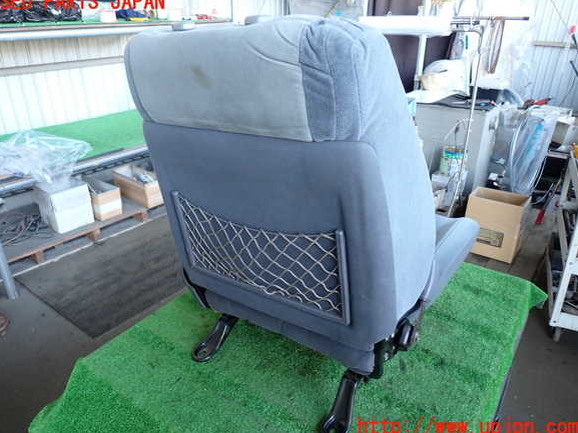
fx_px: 434
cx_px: 283
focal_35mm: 26
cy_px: 215
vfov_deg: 53.1
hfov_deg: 67.3
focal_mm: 4.5
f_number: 2
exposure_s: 1/50
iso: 200
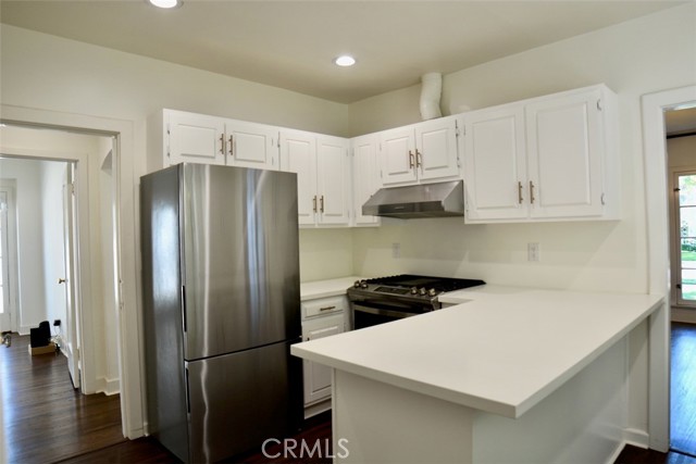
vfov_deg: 59.5
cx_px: 348
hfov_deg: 81.2
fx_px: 406
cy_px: 232
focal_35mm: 21
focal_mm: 14
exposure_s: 1/100
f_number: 5
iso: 400
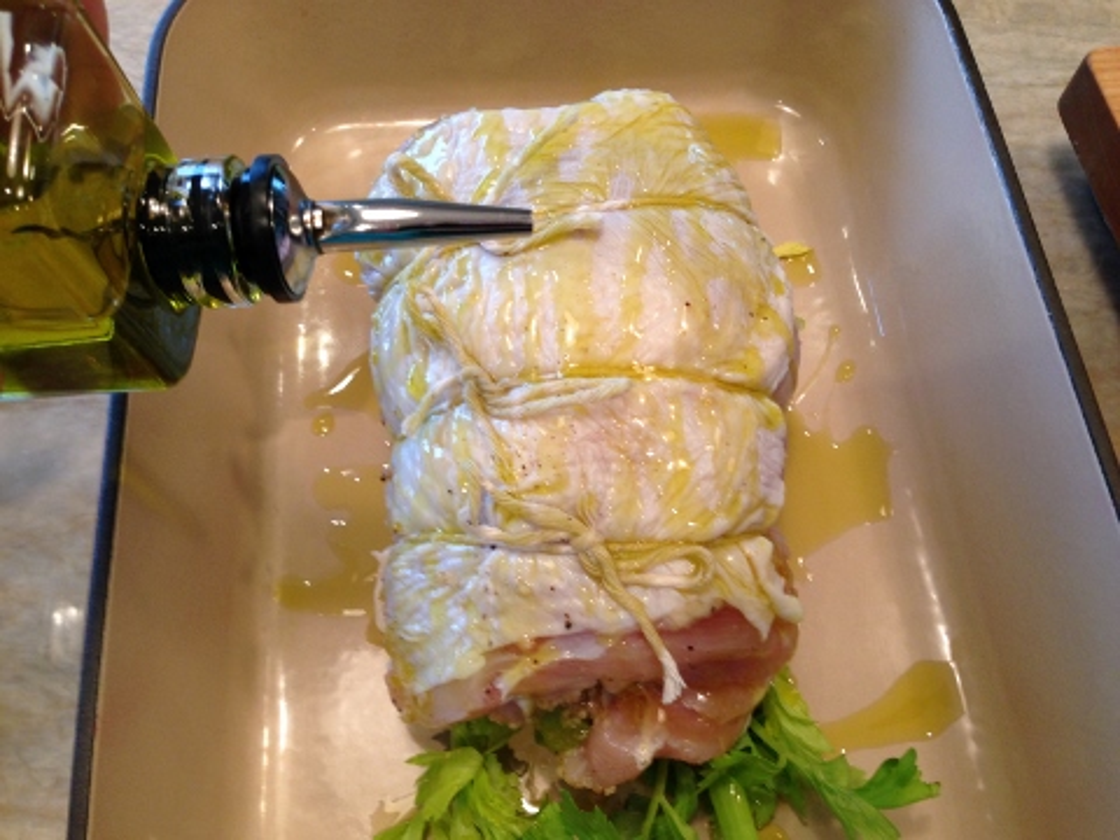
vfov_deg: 42.9
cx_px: 560
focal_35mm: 33
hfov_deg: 55.4
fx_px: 1068
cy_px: 420
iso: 64
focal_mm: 4.12
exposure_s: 1/20
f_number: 2.4
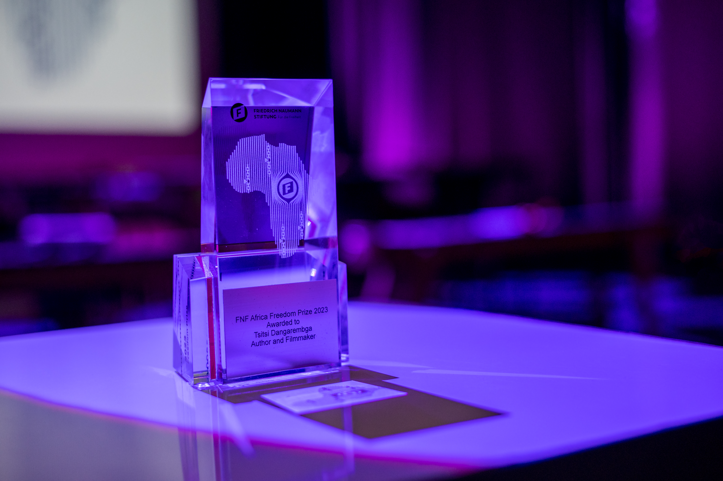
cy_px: 240
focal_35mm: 50
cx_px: 362
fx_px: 1003
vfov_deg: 27.0
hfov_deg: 39.6
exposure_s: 1/160
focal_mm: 50
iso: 2500
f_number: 2.5
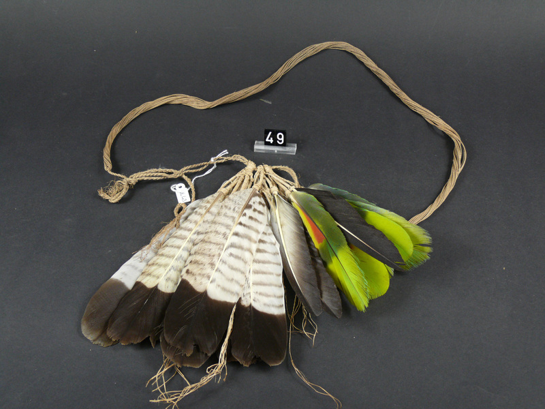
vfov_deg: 32.2
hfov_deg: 42.1
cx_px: 272
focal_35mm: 45
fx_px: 708
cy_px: 204
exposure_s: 1/30
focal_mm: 9.4
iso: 160
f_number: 3.2
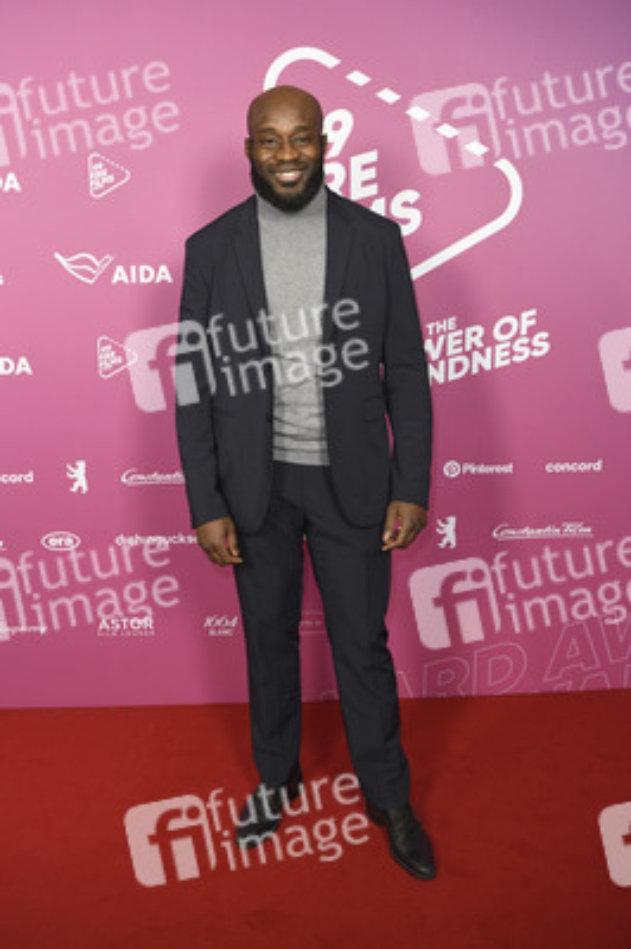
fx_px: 764
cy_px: 474
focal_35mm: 29
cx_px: 316
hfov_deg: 44.9
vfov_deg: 63.7
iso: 800
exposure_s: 1/320
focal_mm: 29
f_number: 4
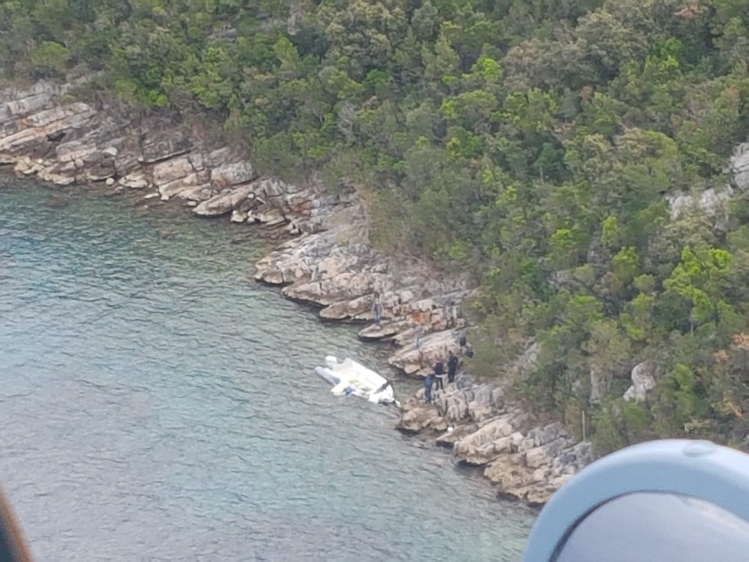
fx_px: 563
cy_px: 281
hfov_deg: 67.3
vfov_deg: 53.1
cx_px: 374
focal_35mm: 26
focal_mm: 4.2
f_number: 1.7
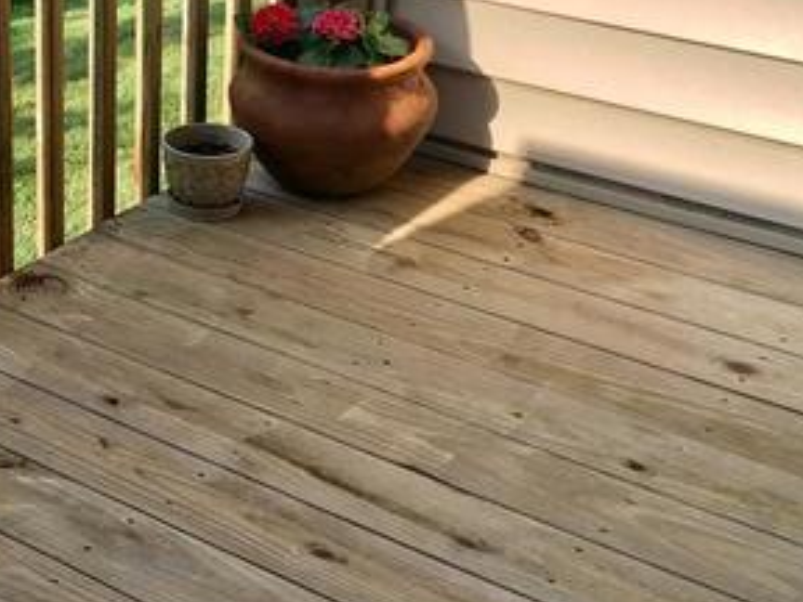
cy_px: 106
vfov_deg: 18.7
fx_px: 1809
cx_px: -112
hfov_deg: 23.3
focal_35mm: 78
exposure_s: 1/718
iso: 25
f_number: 2.2
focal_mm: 4.15
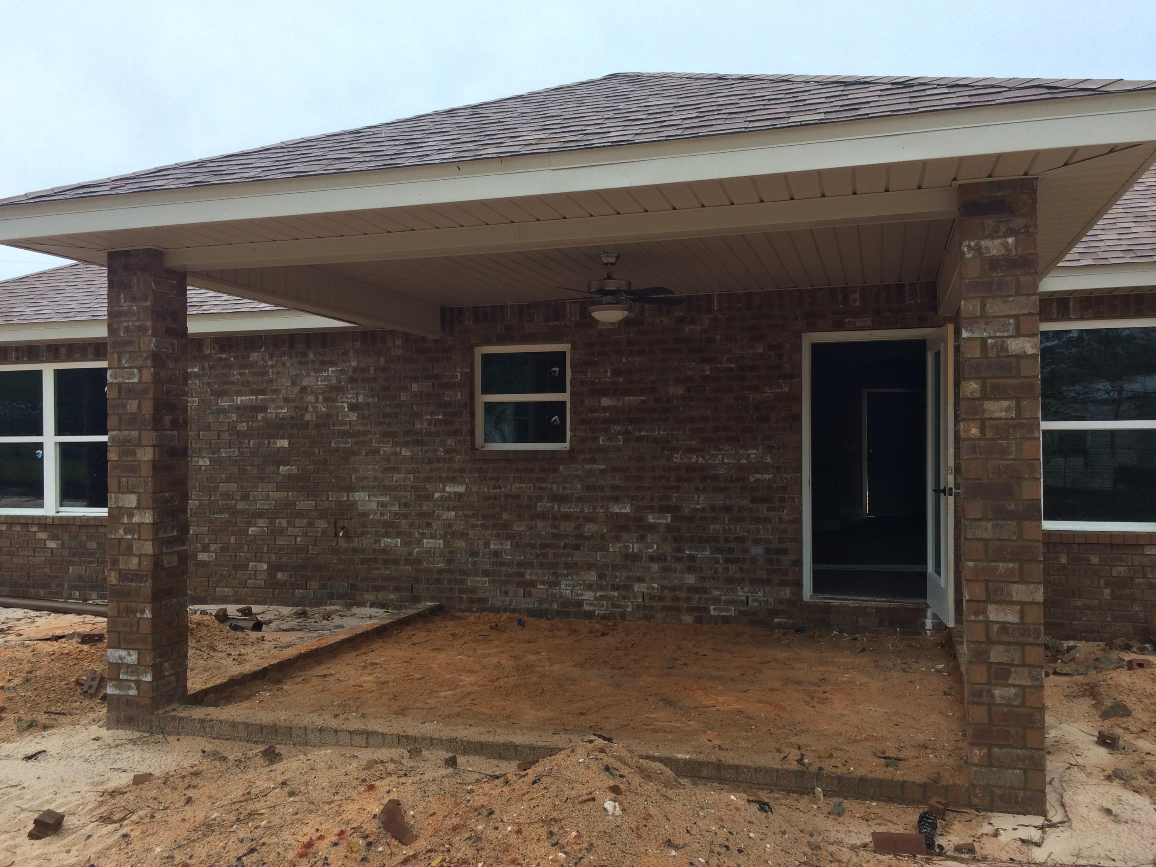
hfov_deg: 61.7
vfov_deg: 48.2
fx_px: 968
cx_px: 578
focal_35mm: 29
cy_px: 434
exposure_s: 1/432
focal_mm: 4.15
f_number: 2.2
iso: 32
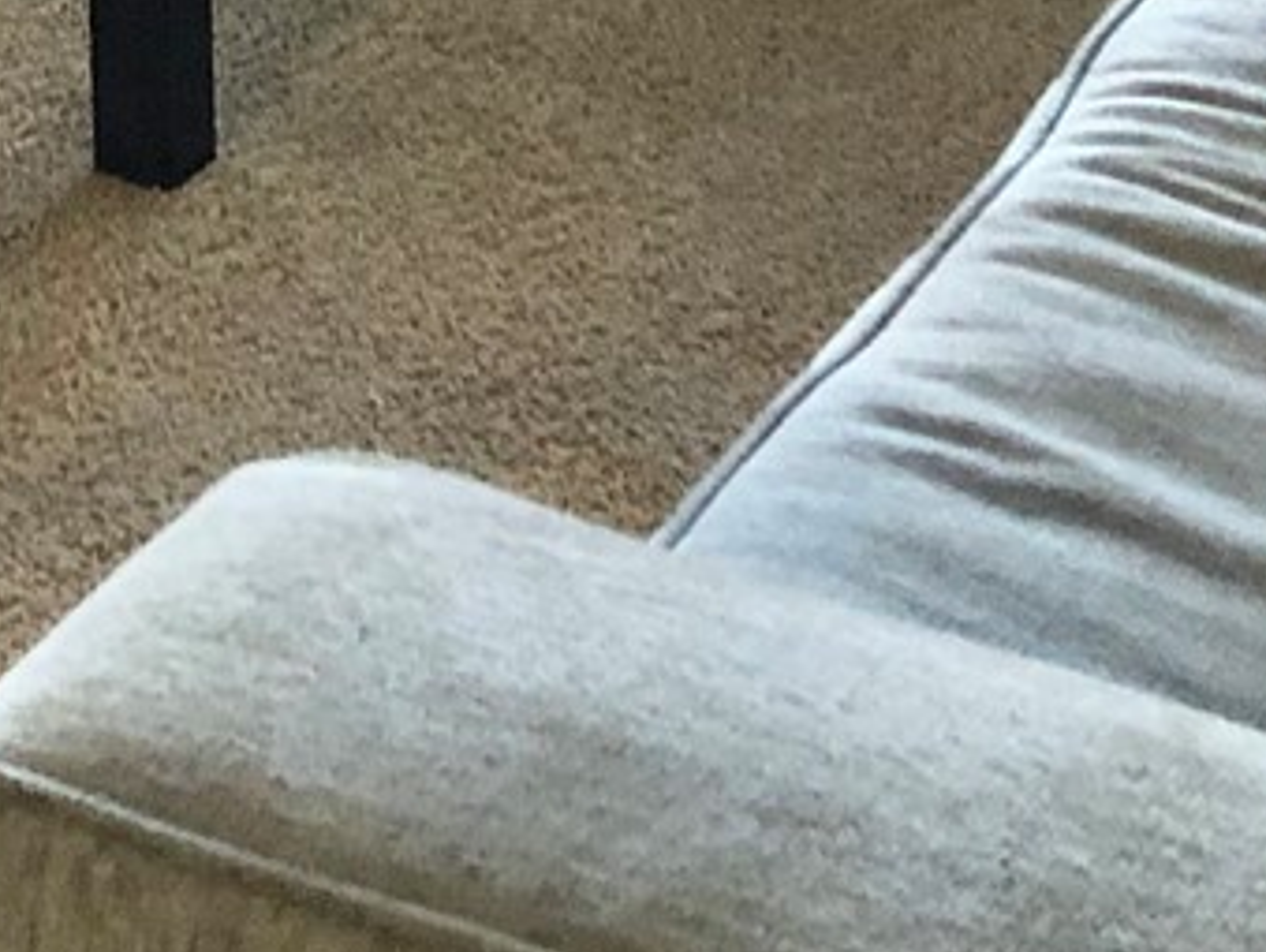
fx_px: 4833
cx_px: -291
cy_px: -1266
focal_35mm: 132
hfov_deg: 14.4
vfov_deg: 10.0
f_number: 1.8
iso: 50
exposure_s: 1/15
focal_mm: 3.99
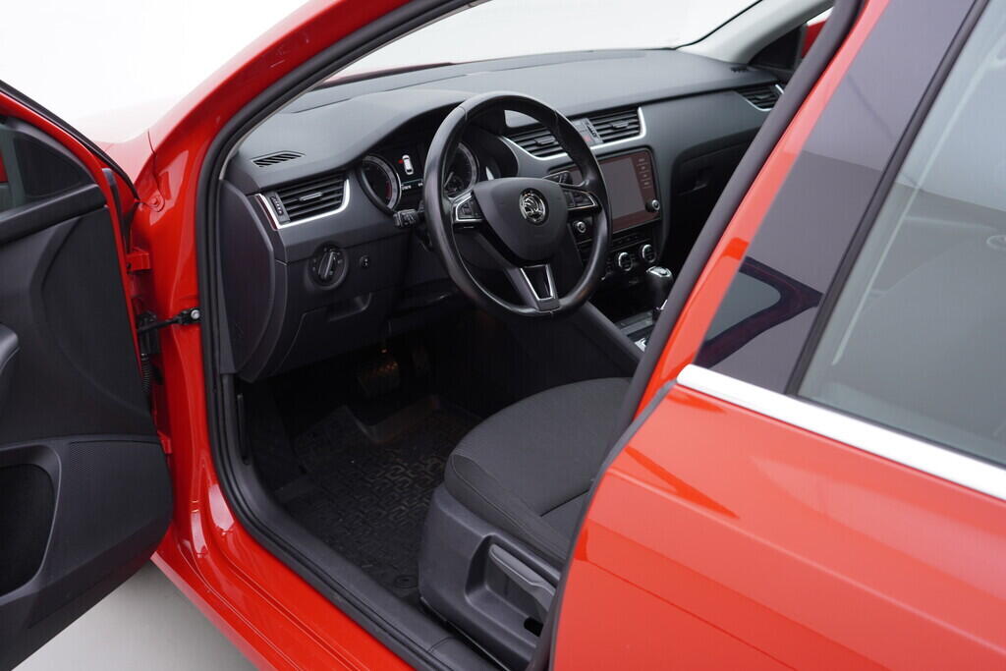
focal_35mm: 36
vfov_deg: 36.9
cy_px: 336
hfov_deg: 53.1
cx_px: 503
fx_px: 1006
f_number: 3.2
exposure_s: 1/50
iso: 125
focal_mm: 24
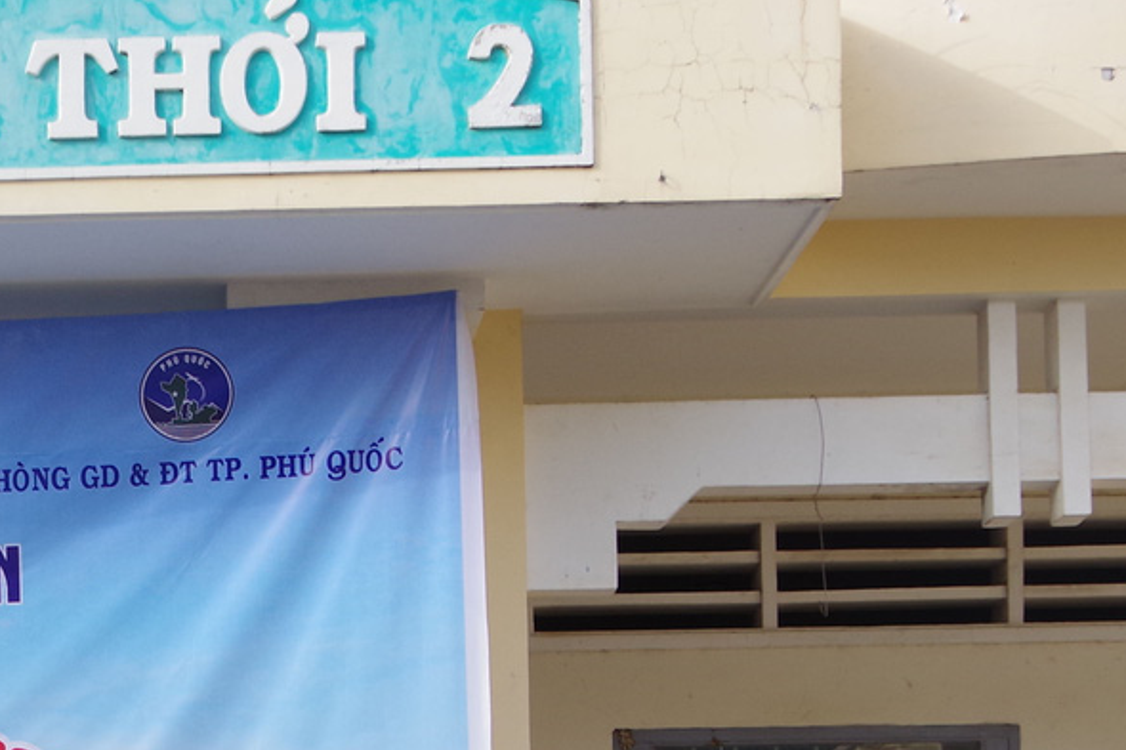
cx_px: -235
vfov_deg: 10.7
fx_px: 3815
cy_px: 1188
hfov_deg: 16.1
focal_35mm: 122
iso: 200
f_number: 7.1
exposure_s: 1/200
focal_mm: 24
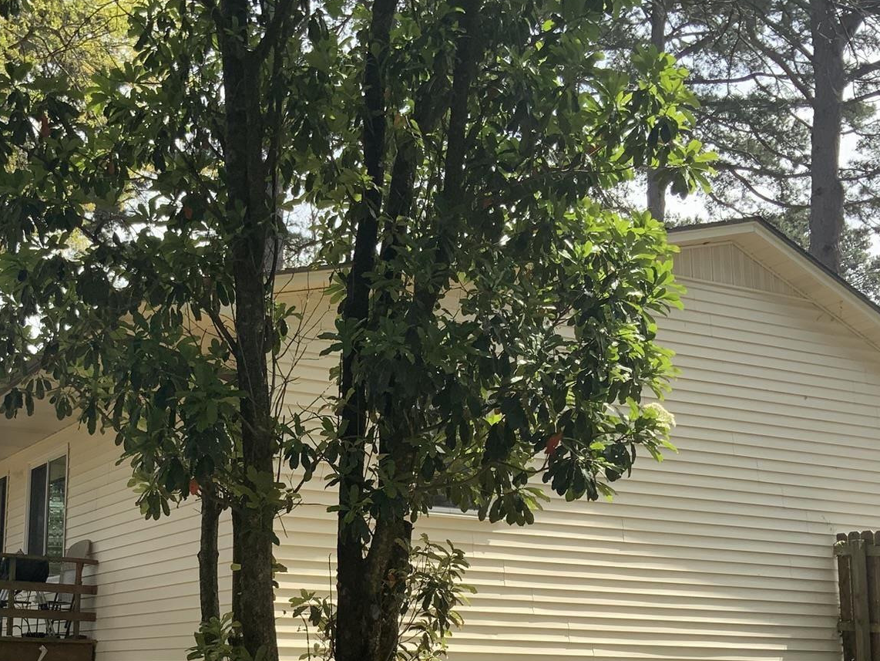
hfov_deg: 36.1
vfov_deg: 27.8
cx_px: 233
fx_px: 1322
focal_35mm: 52
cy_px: 470
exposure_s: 1/719
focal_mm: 3
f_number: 1.8
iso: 16
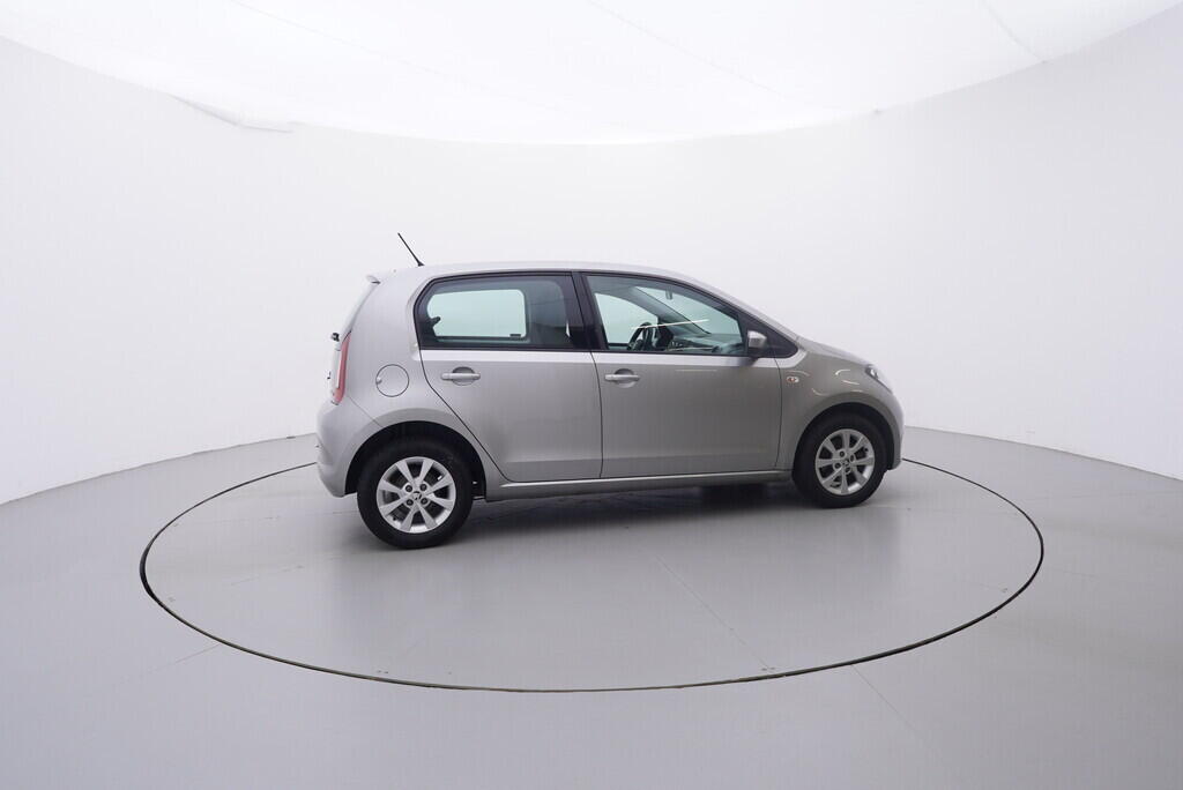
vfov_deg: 56.2
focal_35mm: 22
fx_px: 740
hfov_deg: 77.3
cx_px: 592
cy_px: 395
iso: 200
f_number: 5
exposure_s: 1/80
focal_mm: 15
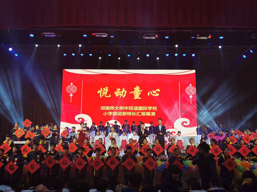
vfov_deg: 40.7
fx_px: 260
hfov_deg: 52.6
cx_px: 128
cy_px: 96
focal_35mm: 35
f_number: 1.6
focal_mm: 5.56
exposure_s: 1/120
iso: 50
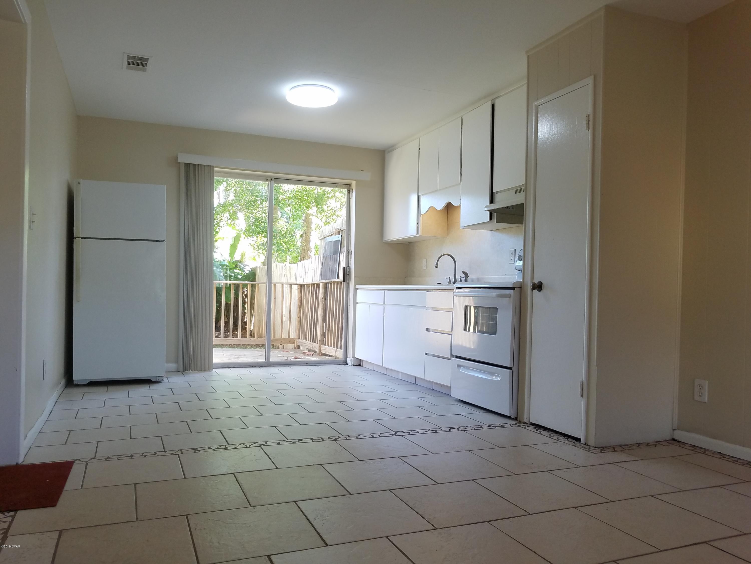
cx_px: 376
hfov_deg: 67.3
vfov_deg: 53.1
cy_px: 282
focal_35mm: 26
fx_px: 564
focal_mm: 4.2
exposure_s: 1/60
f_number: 1.7
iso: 64
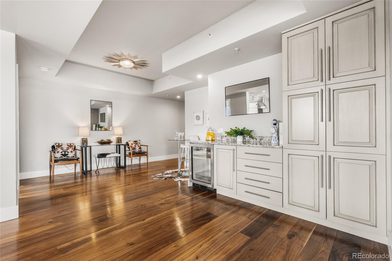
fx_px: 174
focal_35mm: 16
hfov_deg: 96.7
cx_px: 196
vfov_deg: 73.7
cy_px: 130
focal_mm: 16
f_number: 8
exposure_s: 1/4
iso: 320
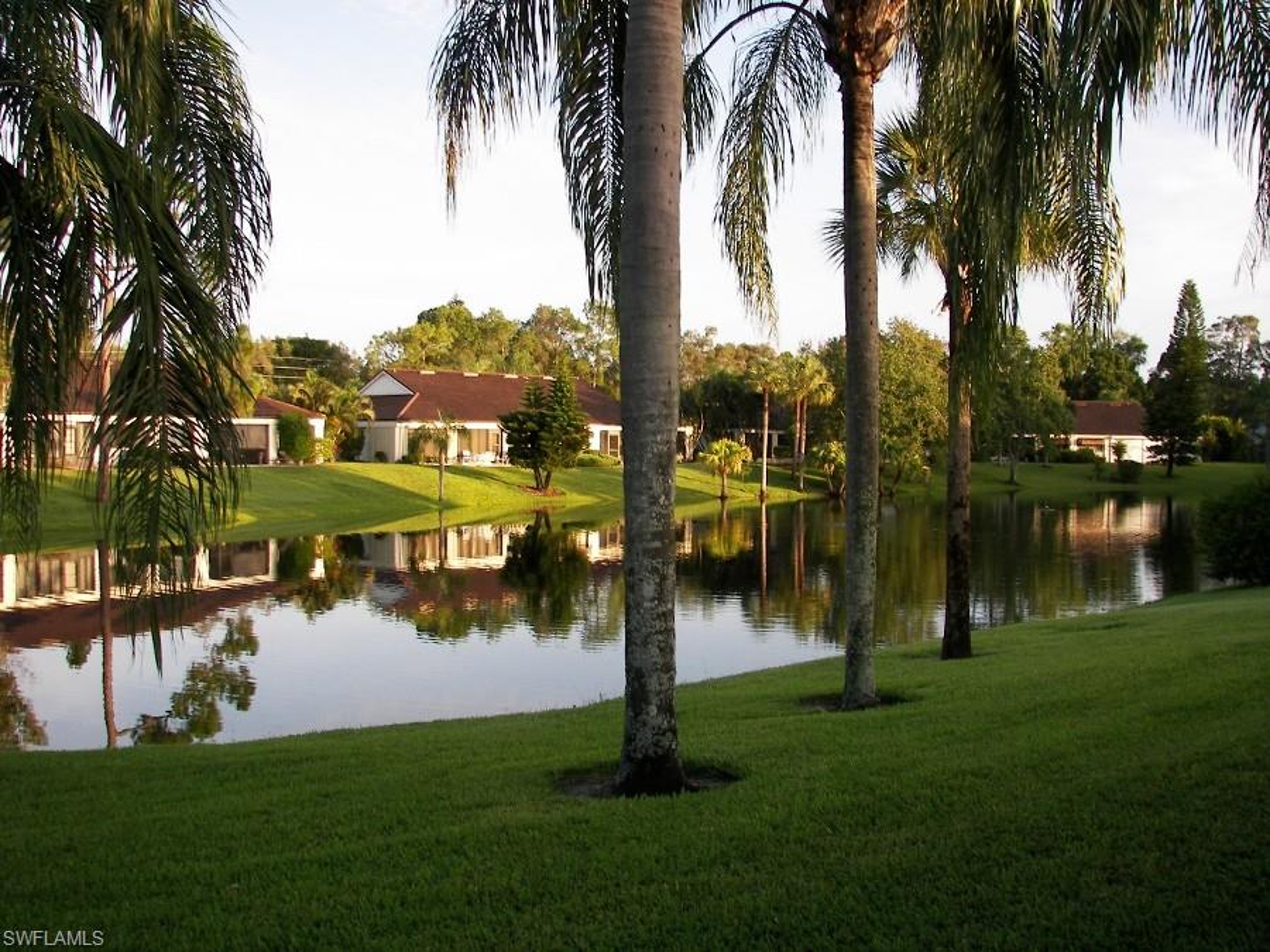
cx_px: 635
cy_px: 476
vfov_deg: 39.7
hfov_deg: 51.4
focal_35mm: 36
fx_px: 1321
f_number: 2.8
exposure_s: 1/160
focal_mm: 6
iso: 50
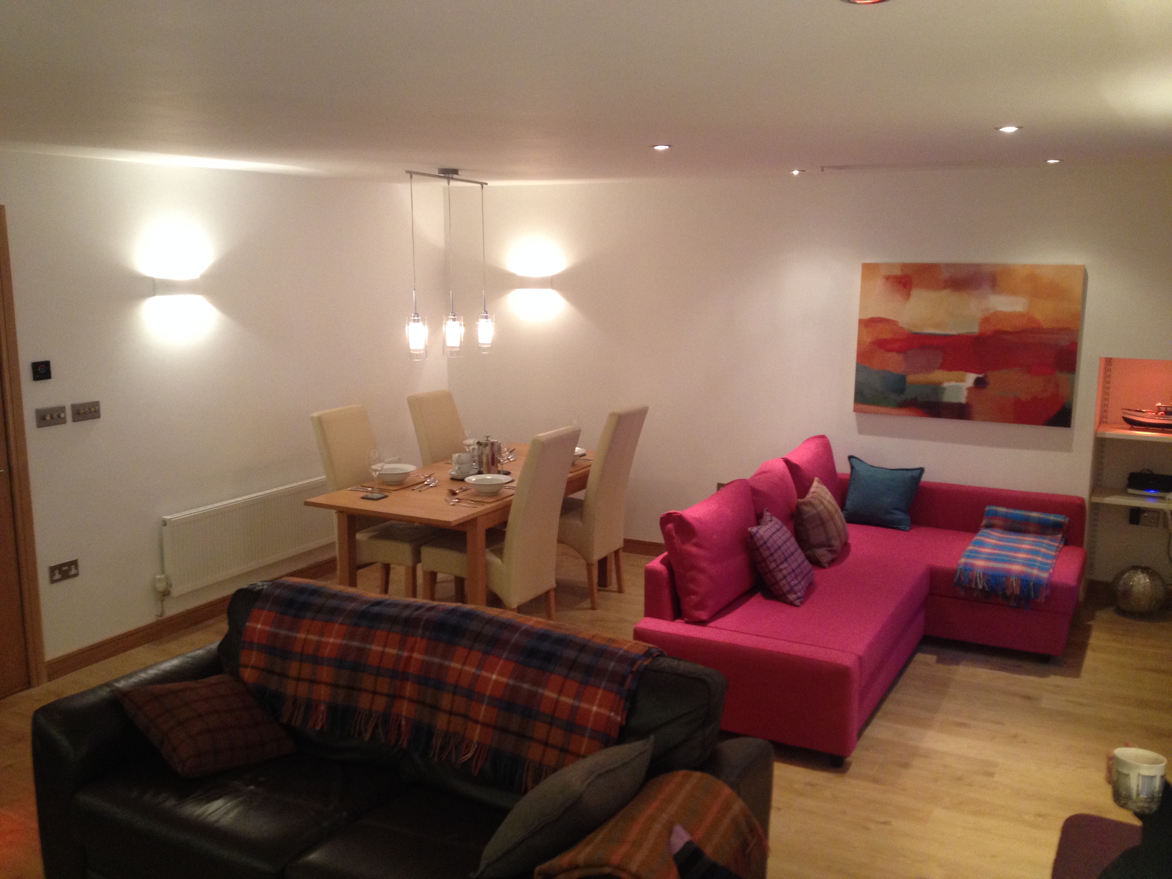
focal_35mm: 35
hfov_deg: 52.6
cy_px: 440
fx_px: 1185
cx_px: 586
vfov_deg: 40.7
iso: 200
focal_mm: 4.28
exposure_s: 1/20
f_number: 2.4
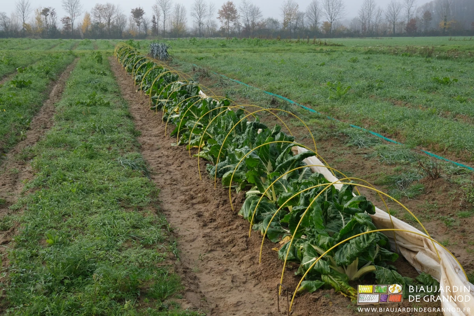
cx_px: 237
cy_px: 158
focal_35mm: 49
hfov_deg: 40.3
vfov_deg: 27.5
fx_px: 645
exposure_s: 1/250
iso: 640
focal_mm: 32.9
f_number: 10
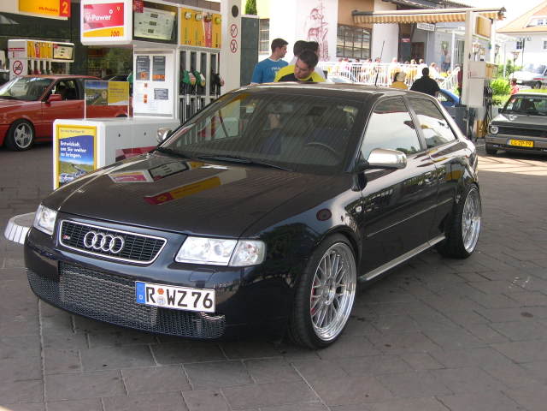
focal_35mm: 47
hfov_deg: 40.4
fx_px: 743
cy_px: 206
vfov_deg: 30.9
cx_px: 274
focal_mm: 10.1
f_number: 3.1
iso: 100
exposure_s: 1/211
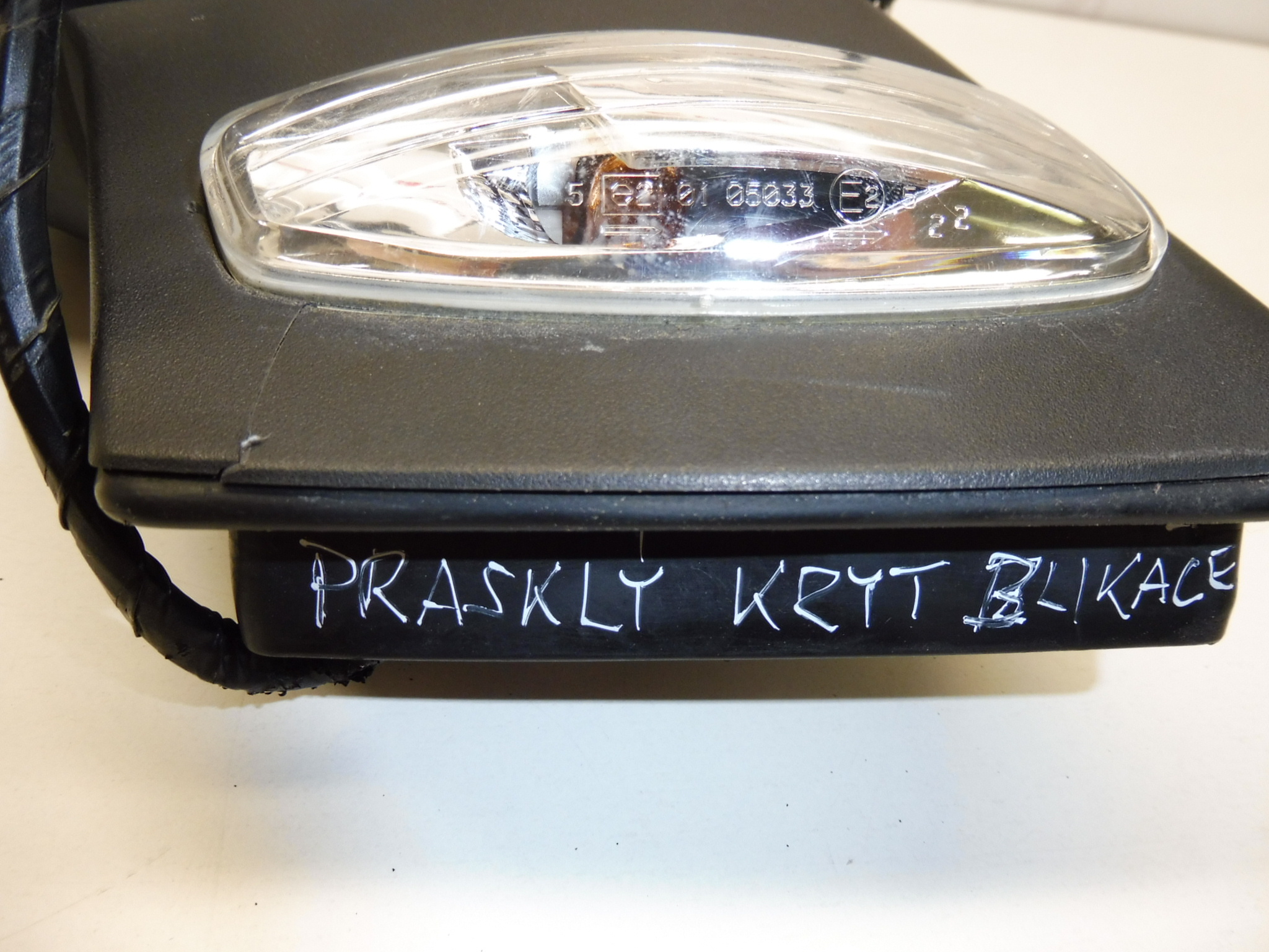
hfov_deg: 71.6
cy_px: 476
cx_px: 634
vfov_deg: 56.8
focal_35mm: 24
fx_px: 880
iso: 200
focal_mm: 4.3
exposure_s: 1/60
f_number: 3.5
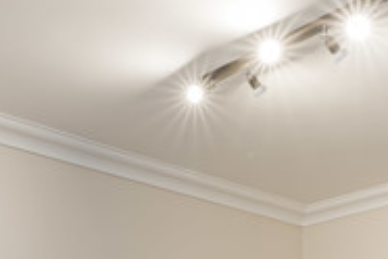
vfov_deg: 17.8
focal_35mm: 66
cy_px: 421
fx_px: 711
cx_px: 13
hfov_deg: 28.8
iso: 320
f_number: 9
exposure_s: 1/5
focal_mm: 12
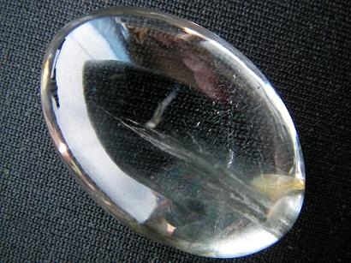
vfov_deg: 37.7
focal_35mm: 38
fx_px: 385
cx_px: 176
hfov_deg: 49.0
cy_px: 132
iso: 100
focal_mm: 6.3
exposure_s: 1/2.7
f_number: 3.3
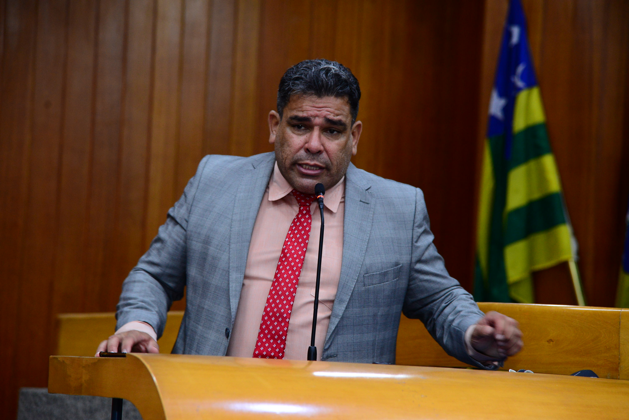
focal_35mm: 120
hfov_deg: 17.1
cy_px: 210
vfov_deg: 11.4
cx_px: 314
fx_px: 2097
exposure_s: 1/60
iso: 1600
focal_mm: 120
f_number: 4.5
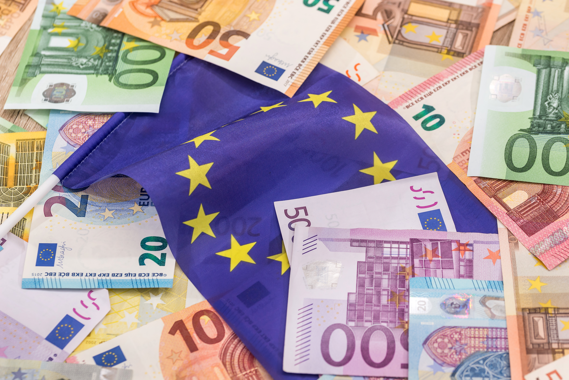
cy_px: 190
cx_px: 284
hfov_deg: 19.4
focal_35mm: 105
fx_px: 1660
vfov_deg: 13.1
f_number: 9
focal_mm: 105
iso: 250
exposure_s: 1/160
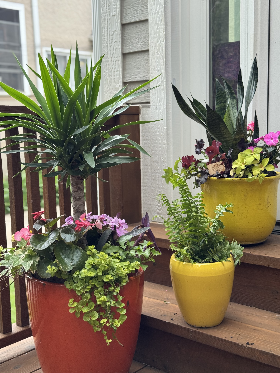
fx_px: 518
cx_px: 140
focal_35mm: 48
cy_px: 186
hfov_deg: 30.3
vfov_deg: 39.7
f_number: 1.78
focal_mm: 6.76
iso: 64
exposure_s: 1/271
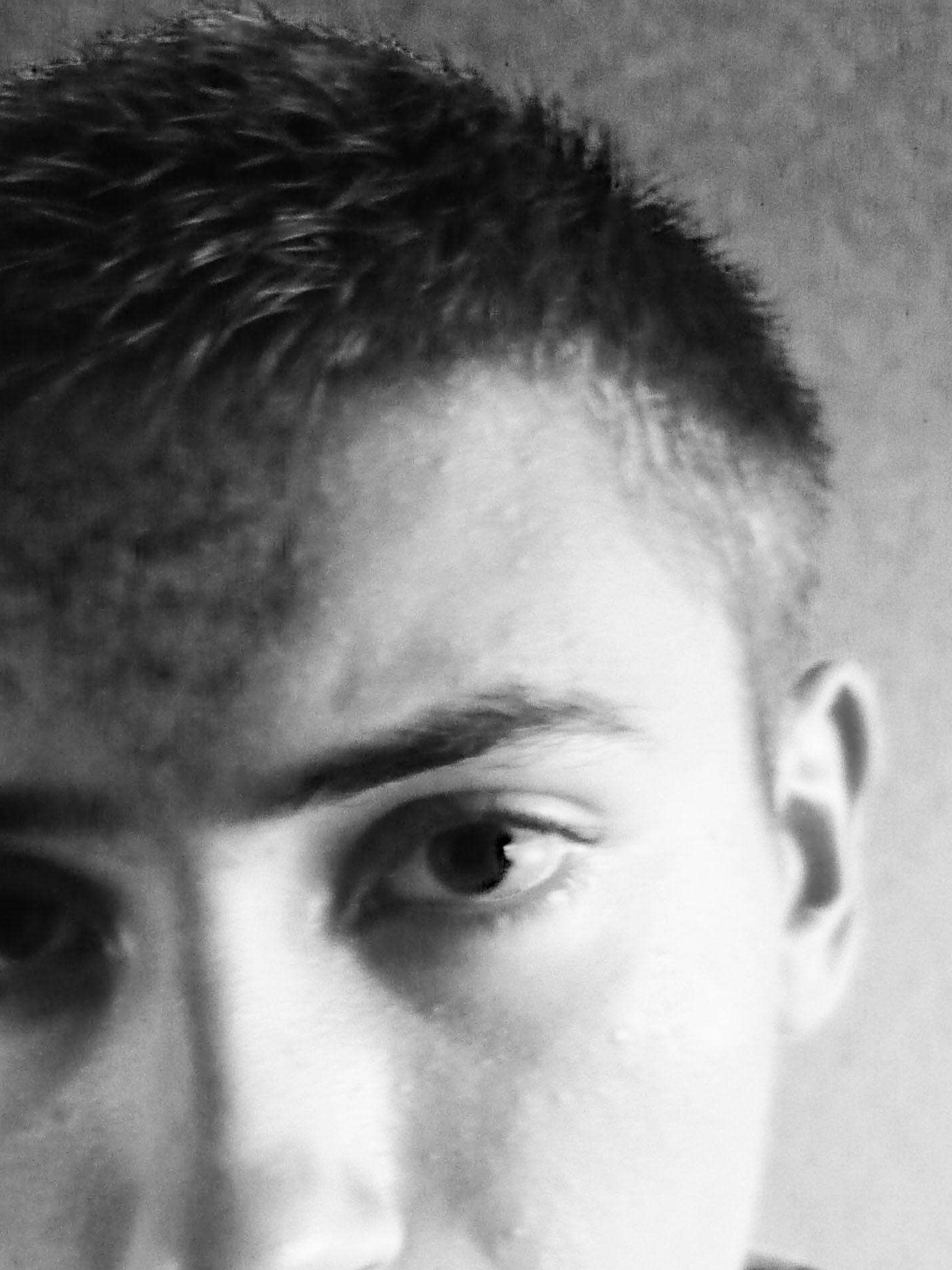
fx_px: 2091
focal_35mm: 57
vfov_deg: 32.8
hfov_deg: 25.6
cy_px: 1031
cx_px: 341
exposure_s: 1/25
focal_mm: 5.5
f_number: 2.8
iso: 800
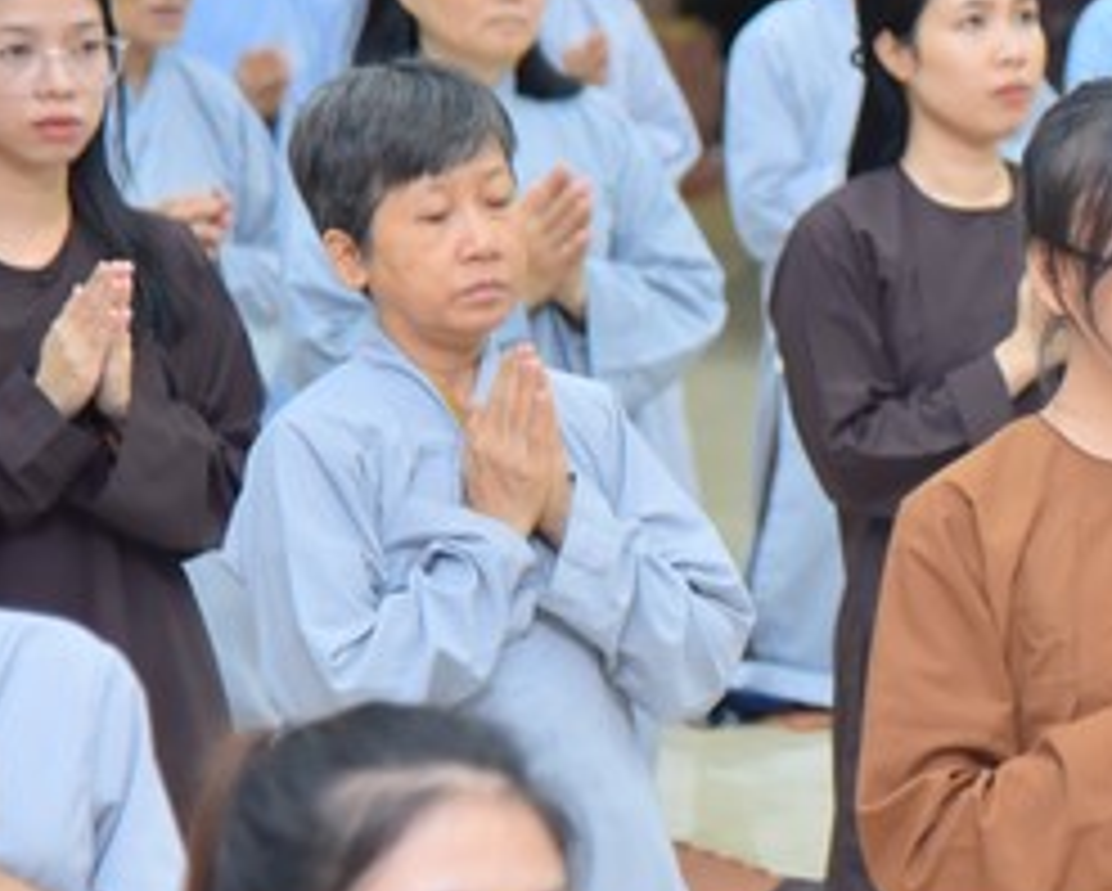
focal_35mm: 227
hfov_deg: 8.4
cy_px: 484
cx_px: 1234
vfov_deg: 6.8
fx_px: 7477
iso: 1250
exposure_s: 1/60
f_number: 4
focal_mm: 92
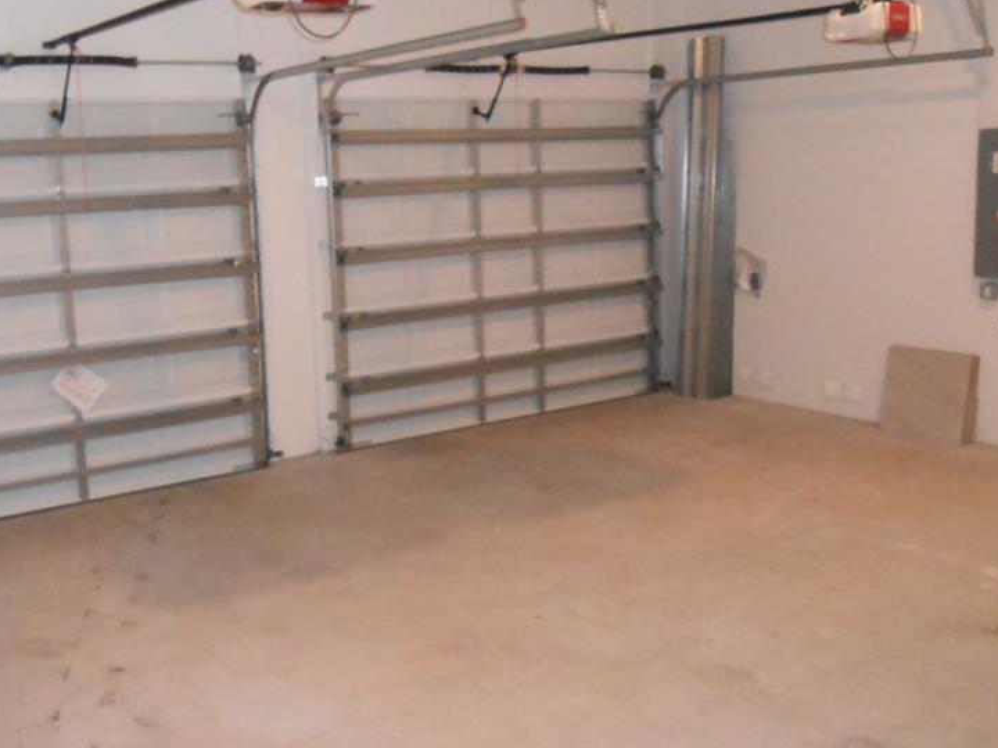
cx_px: 370
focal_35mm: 37
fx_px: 1067
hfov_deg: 49.6
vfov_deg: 38.6
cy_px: 328
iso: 800
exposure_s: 1/25
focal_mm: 4.6
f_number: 3.5
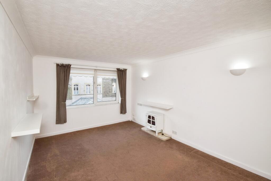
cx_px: 136
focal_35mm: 15
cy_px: 90
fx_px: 113
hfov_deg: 100.4
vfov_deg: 77.3
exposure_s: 1/60
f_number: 8
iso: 200
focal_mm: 10
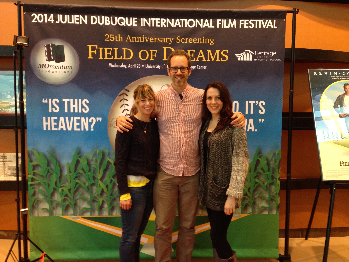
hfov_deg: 55.4
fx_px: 333
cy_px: 131
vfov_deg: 42.9
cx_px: 174
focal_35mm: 33
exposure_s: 1/20
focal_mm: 4.12
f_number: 2.4
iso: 200
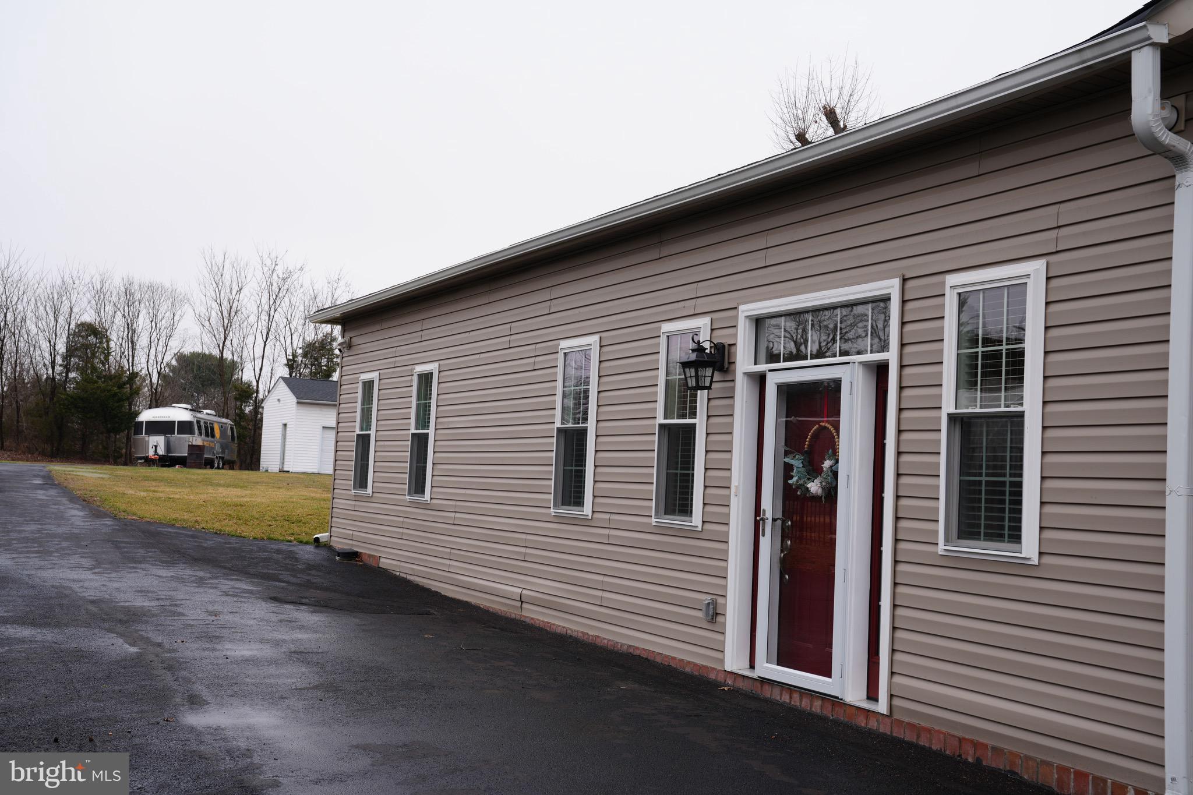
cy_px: 398
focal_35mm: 41
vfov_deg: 32.6
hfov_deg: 47.4
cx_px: 596
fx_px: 1358
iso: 100
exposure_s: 1/100
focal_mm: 41
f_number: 6.3
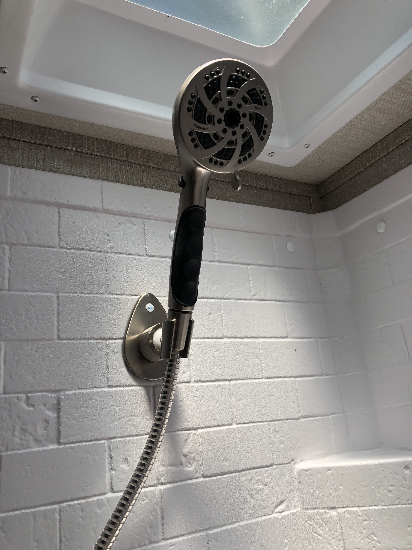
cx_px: 206
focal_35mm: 28
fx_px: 444
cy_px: 275
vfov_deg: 63.4
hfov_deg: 49.7
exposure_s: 1/120
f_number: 1.8
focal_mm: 4
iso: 32
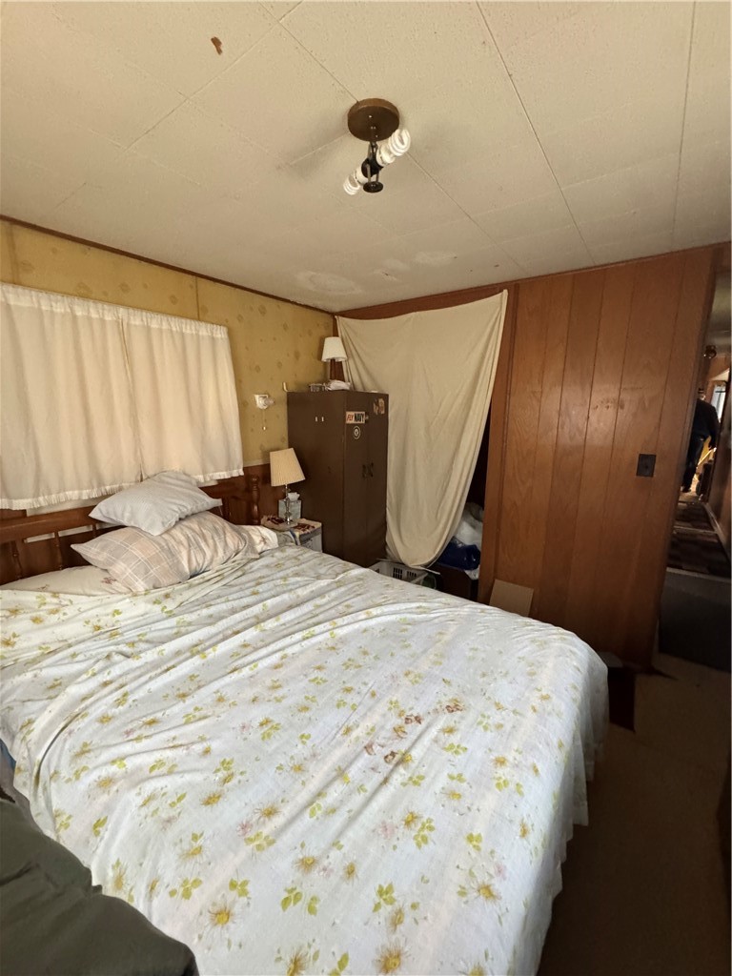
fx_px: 395
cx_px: 366
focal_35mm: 14
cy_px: 488
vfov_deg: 102.1
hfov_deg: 85.7
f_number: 2.2
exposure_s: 1/60
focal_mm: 2.22
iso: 800
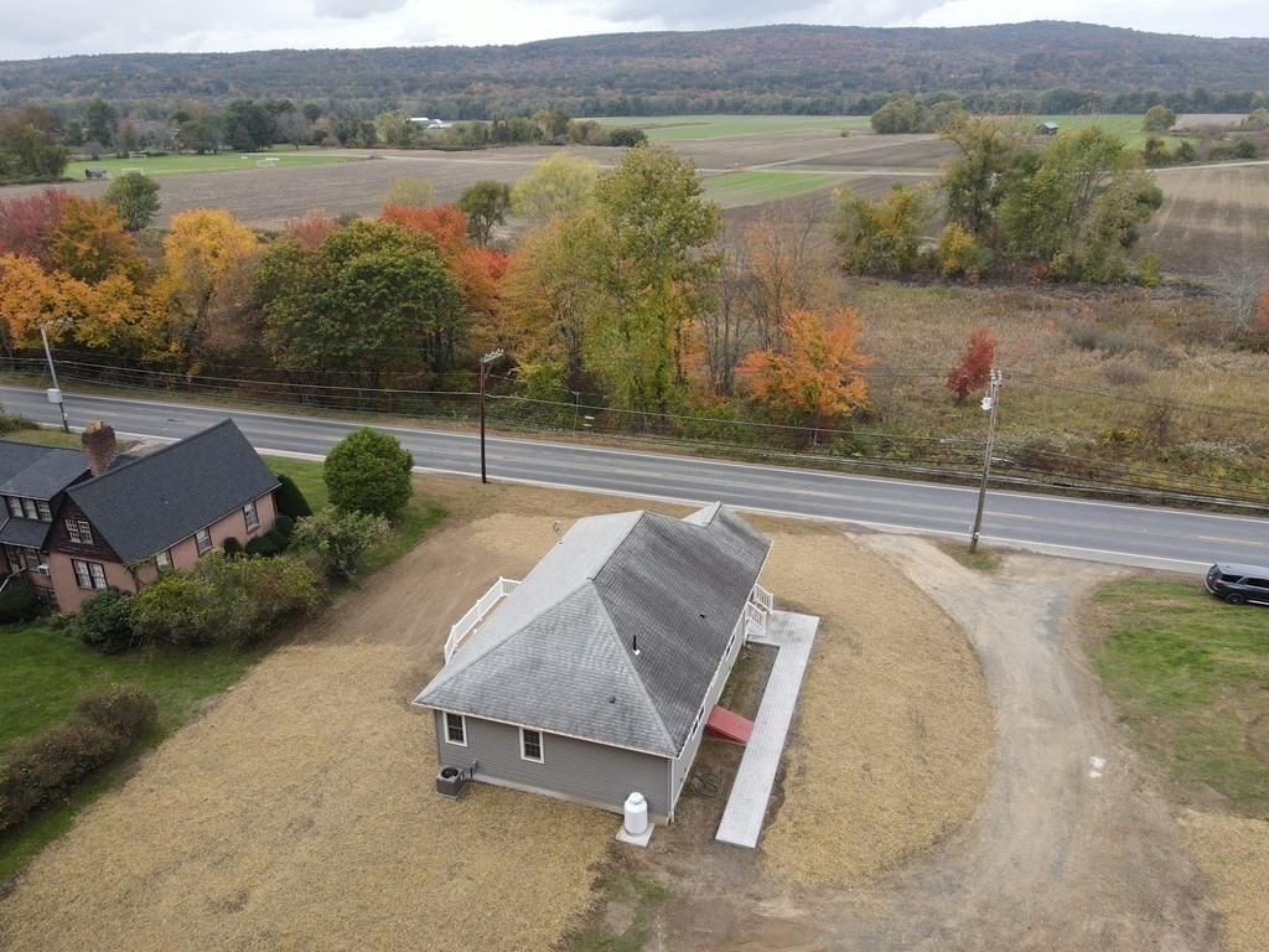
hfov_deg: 71.6
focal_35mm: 24
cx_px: 634
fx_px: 880
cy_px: 476
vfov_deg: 56.8
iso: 100
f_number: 2.8
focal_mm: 4.5
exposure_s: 1/160
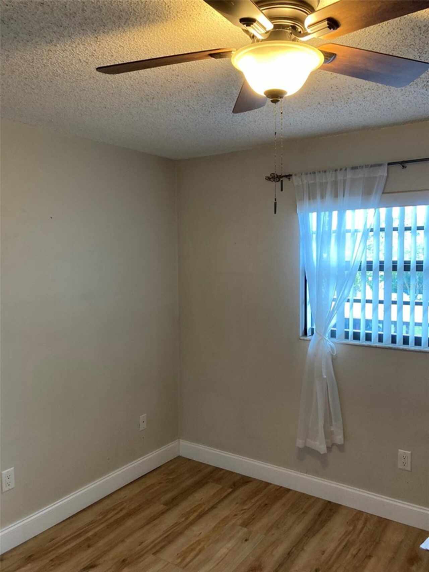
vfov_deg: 63.4
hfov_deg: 49.8
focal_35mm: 28
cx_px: 214
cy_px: 286
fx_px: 463
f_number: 1.8
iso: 200
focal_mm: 3.99
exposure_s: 1/60
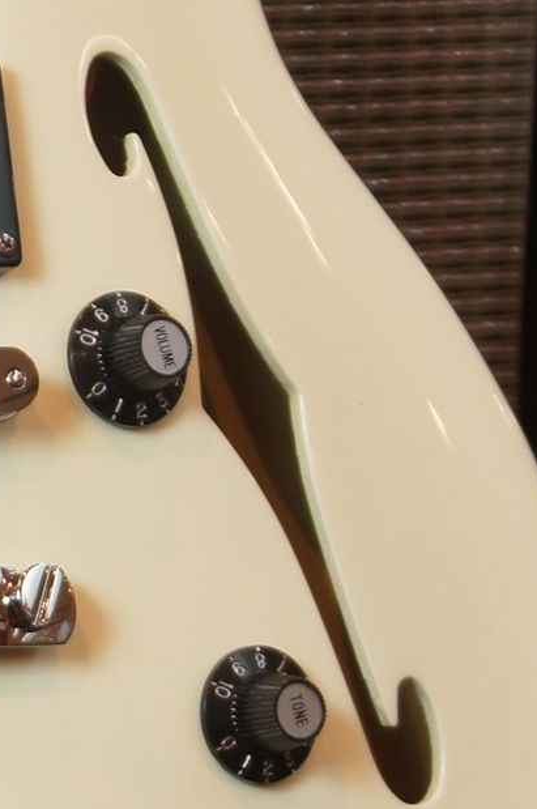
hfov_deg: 4.5
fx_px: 6840
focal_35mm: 305
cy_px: 50
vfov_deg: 6.7
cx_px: -274
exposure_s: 1/13
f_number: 5
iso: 100
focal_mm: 55
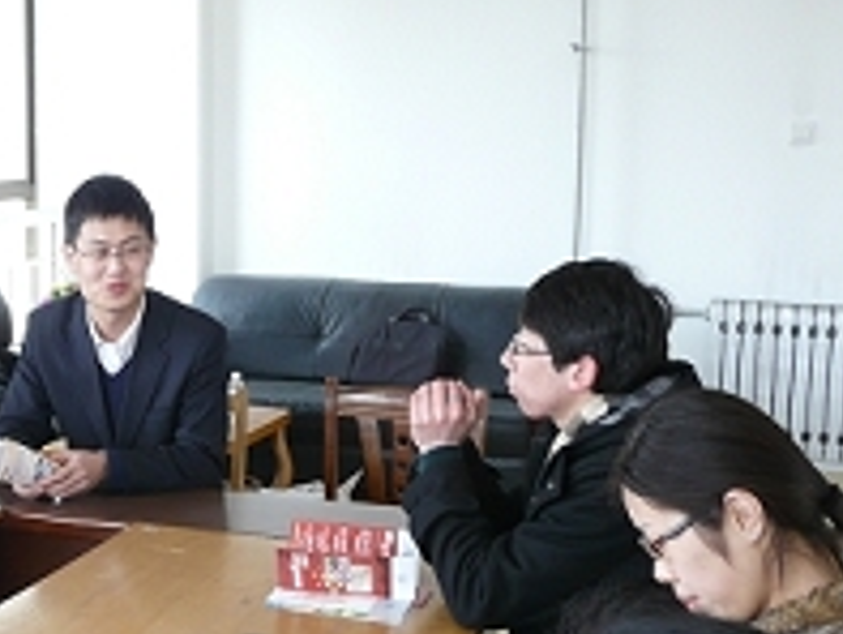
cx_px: -30
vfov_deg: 22.9
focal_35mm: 64
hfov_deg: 28.1
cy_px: 364
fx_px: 1560
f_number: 2.8
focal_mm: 4.6
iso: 100
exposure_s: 1/20
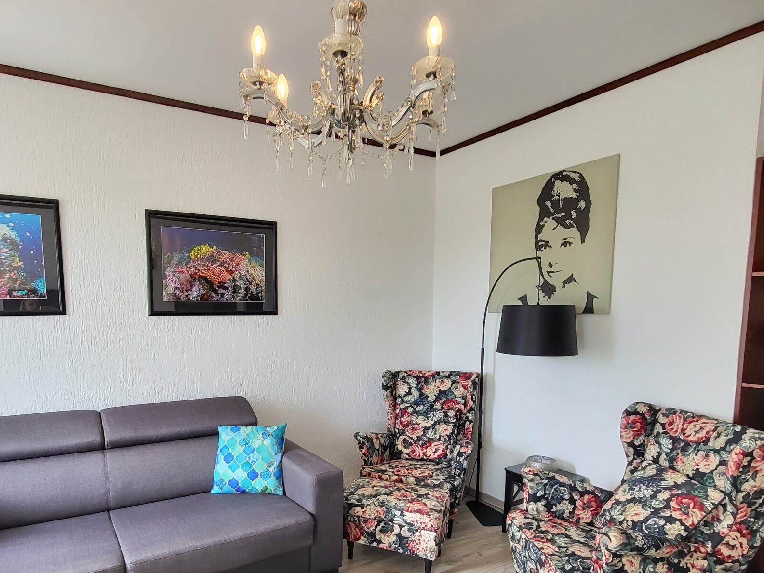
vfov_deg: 62.7
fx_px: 464
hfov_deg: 78.5
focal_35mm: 21
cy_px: 351
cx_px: 327
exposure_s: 1/50
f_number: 2.2
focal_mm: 1.74
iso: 160
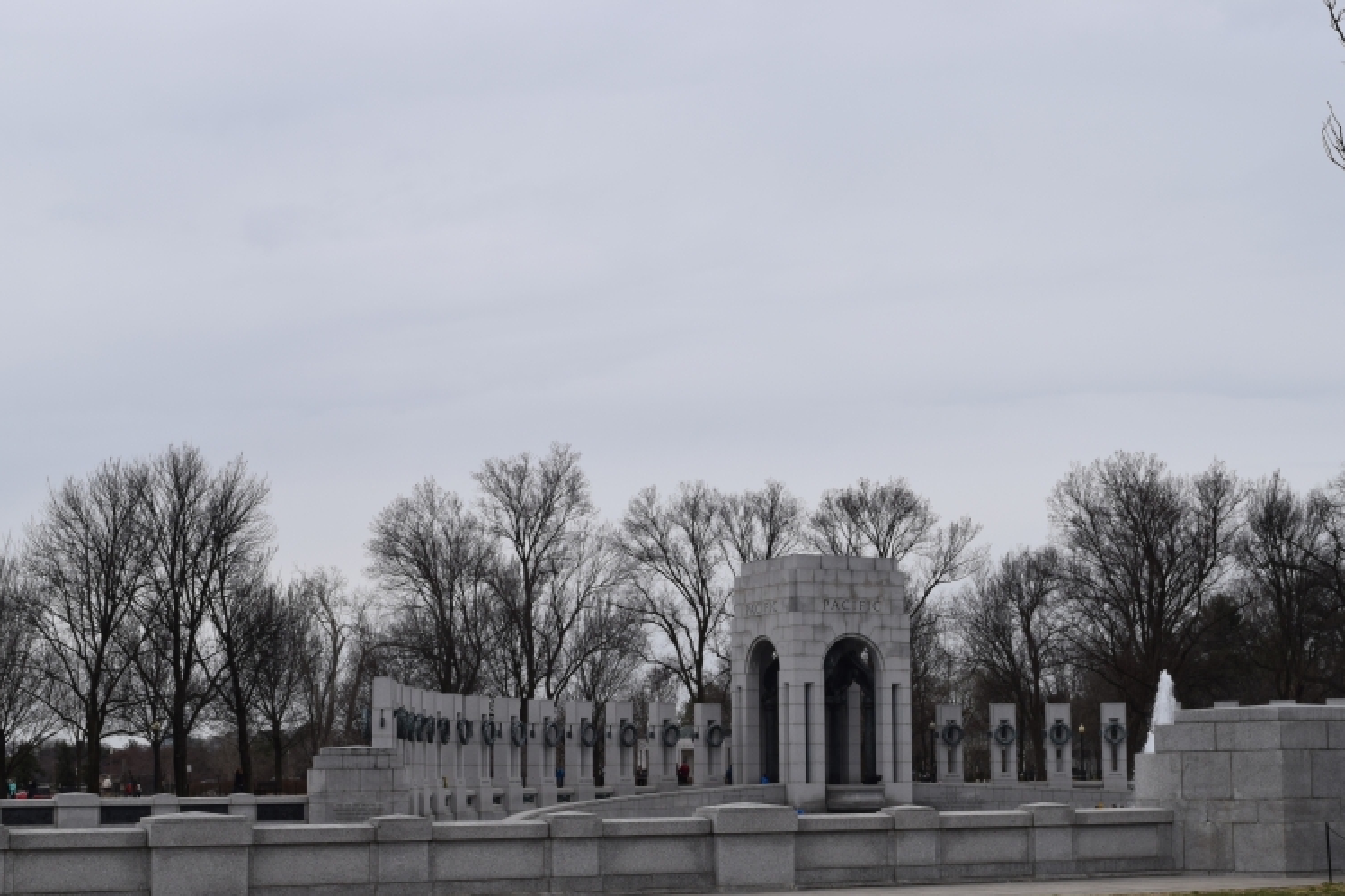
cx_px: 746
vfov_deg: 21.3
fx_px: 2378
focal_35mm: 64
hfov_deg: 31.6
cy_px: 552
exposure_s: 1/400
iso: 200
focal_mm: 31
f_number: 10
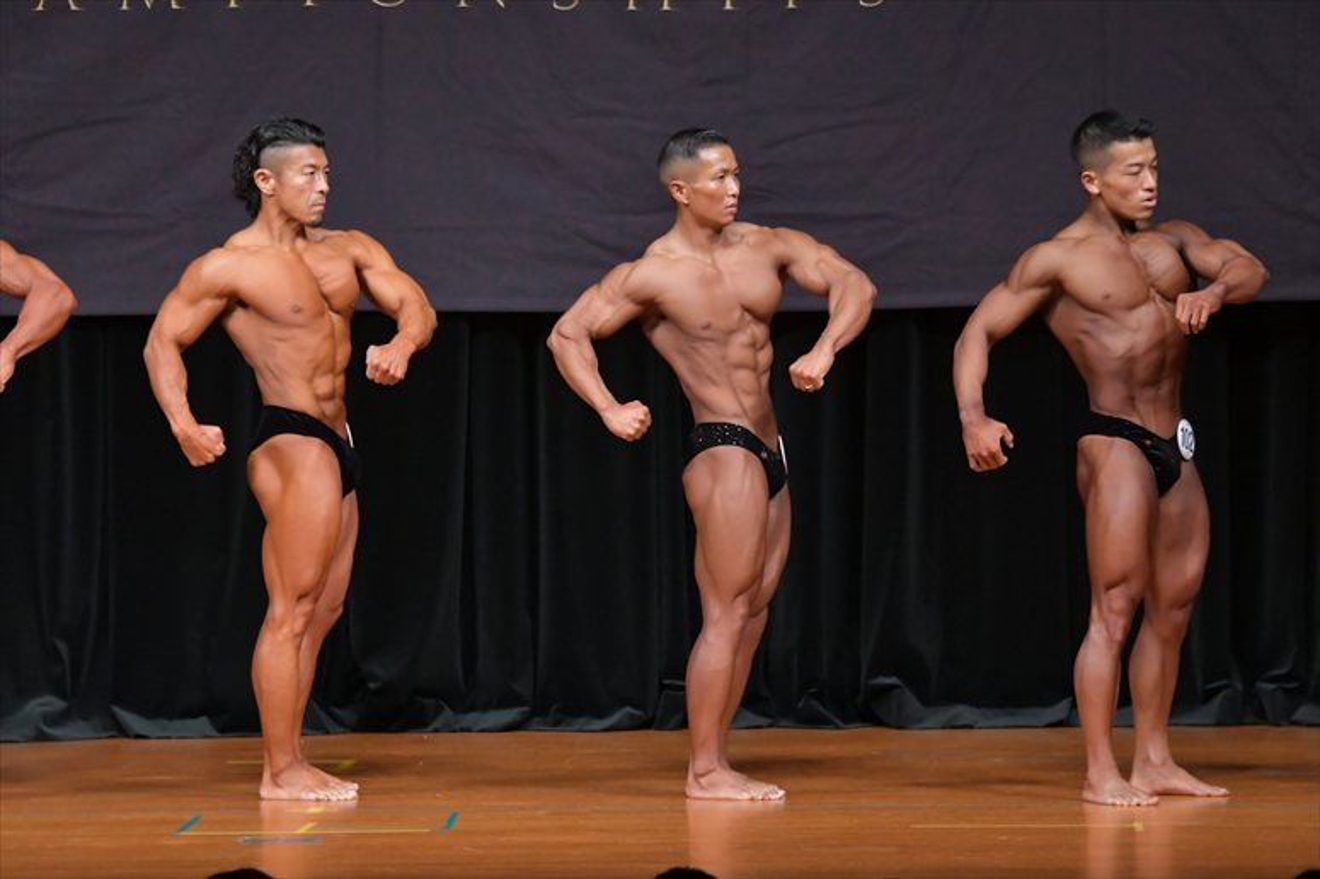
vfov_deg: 5.1
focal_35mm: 270
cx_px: 660
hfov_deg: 7.6
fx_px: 9895
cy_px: 440
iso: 5000
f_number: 5.6
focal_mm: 180
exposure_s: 1/400
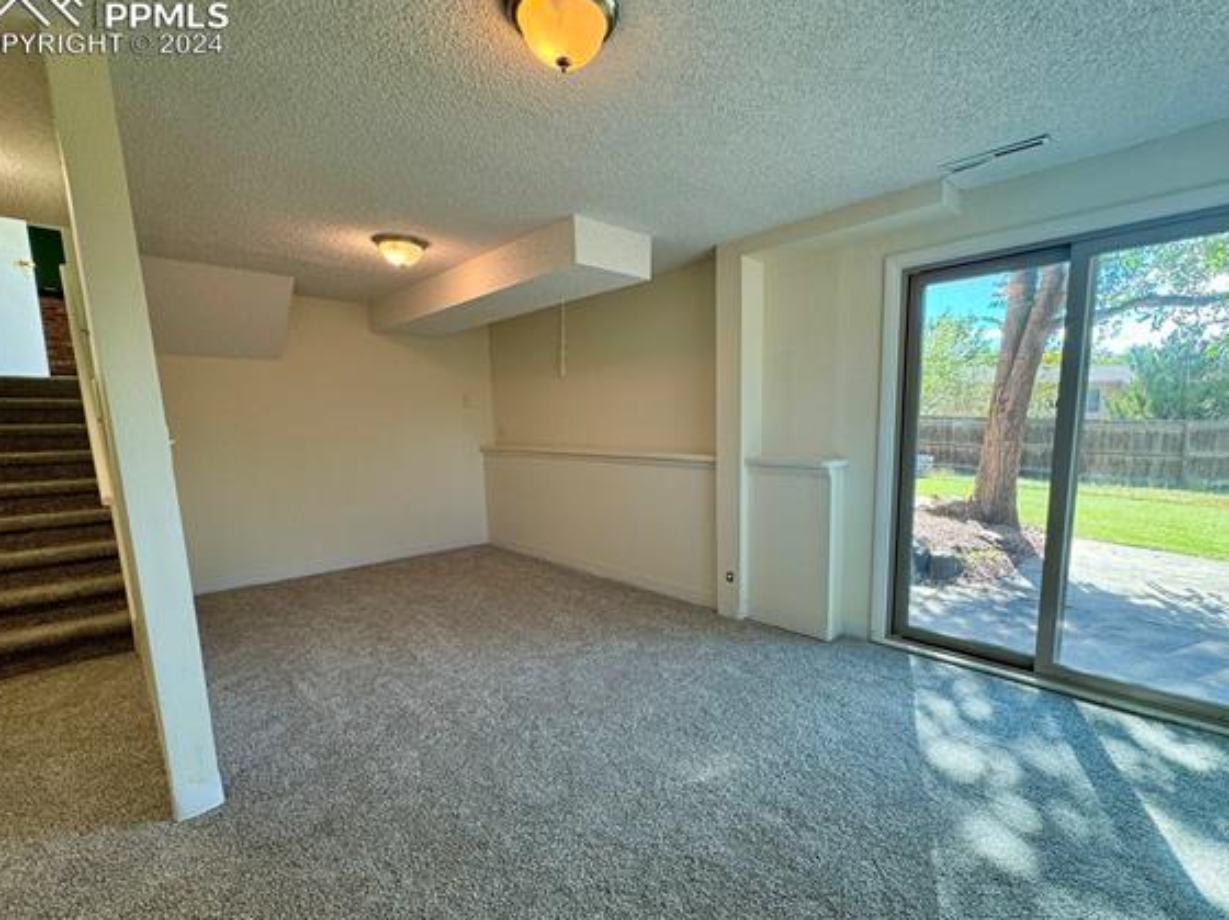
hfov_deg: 94.4
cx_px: 656
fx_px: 568
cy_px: 504
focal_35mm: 16
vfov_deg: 77.8
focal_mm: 2.22
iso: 125
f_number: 2.2
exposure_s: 1/120
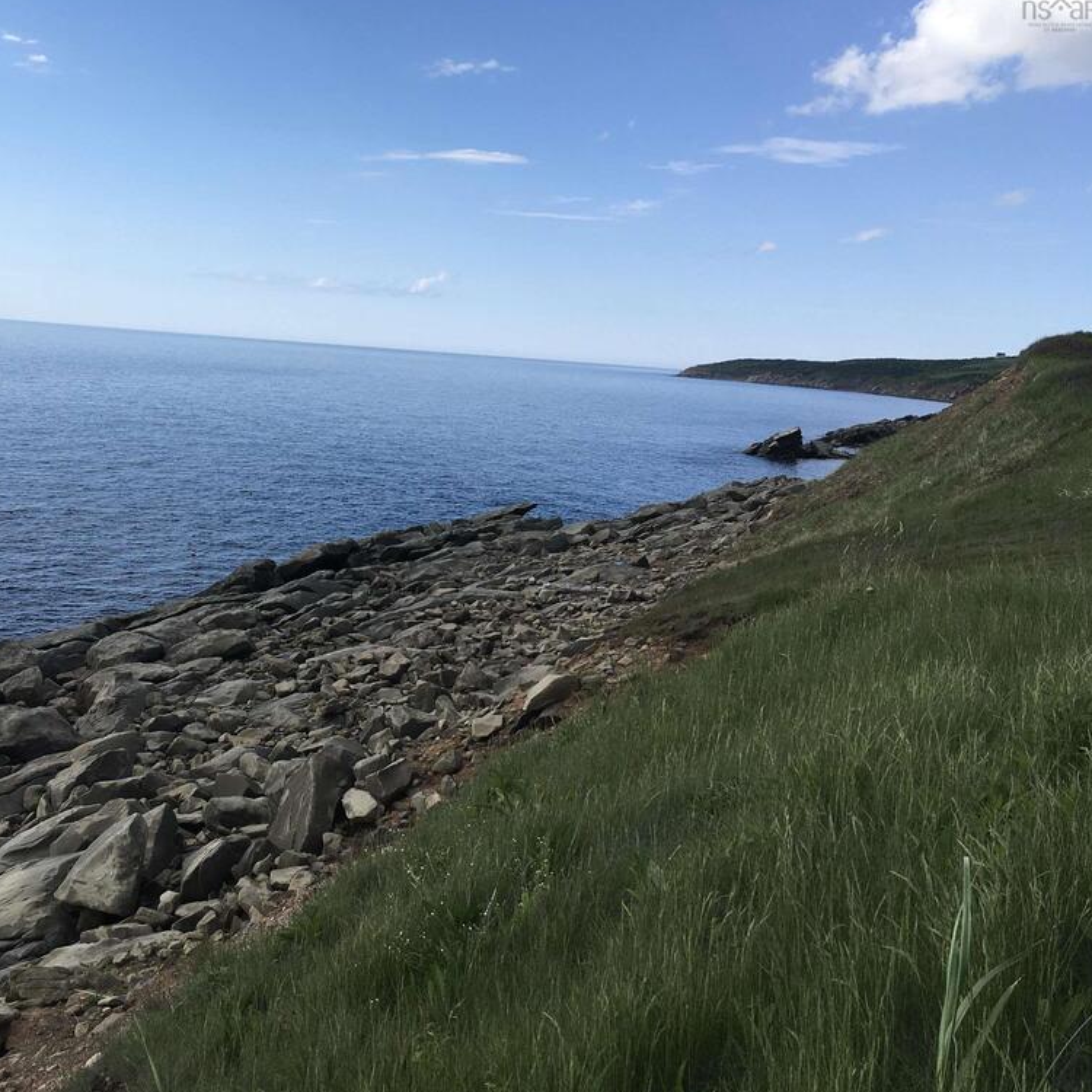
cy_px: 543
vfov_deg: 47.2
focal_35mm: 35
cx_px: 360
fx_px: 1249
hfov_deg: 46.4
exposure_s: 1/1479
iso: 25
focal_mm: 4.15
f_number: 2.2
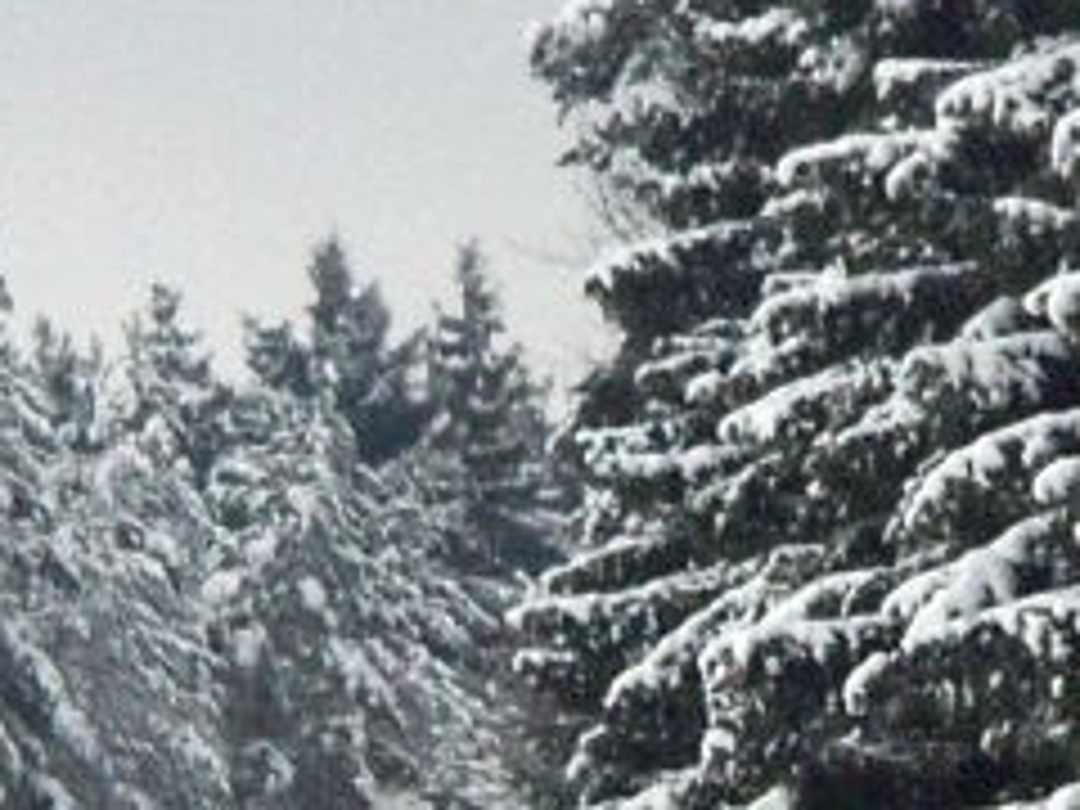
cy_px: 1098
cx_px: 554
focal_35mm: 670
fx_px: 20904
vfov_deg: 2.2
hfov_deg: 3.0
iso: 200
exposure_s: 1/640
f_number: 5
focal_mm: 40.04
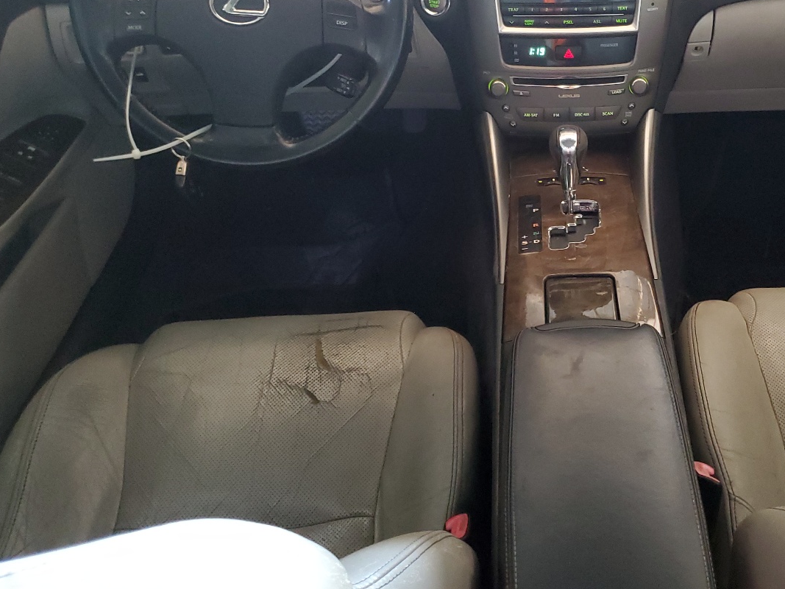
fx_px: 884
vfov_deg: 36.7
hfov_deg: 46.7
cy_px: 247
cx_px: 558
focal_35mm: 39
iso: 331
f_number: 1.5
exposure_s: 1/15
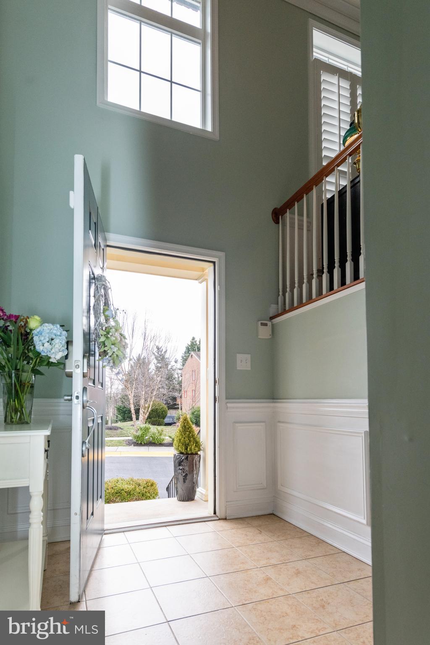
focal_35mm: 19
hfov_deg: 64.6
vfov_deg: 86.9
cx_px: 215
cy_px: 322
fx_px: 340
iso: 1250
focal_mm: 19
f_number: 5.6
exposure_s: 1/640
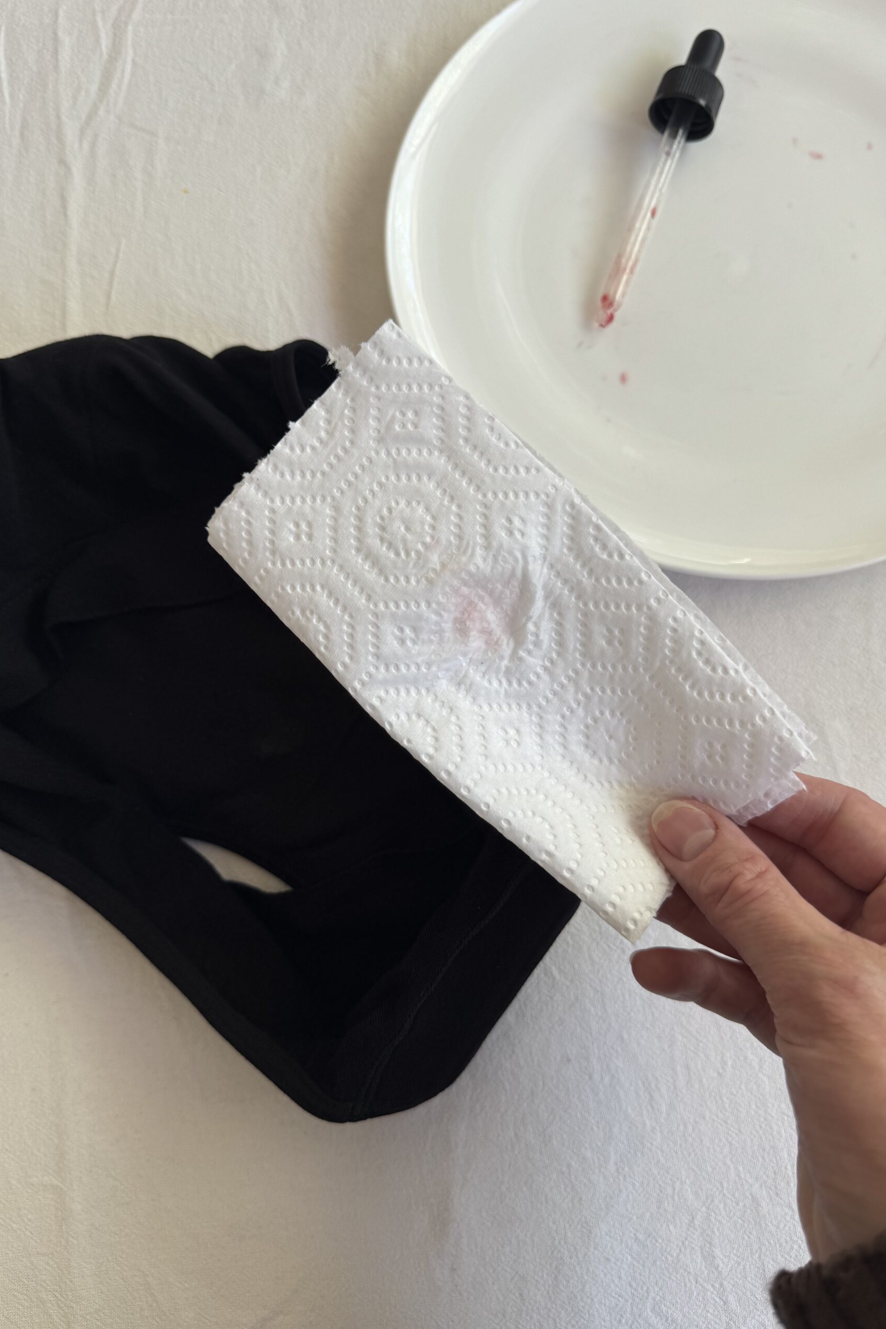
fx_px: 923
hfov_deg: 51.3
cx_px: 439
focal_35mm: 25
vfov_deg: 71.5
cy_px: 664
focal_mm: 6.76
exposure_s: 1/273
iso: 64
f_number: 1.78
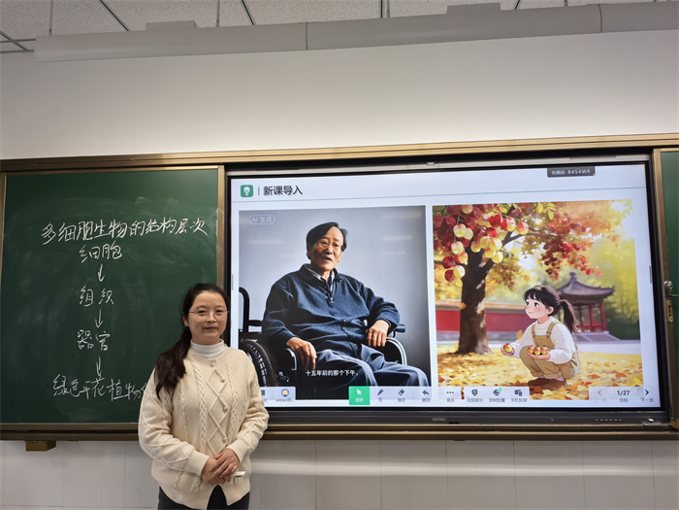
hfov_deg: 65.3
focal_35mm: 27
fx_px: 530
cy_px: 255
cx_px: 340
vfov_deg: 51.4
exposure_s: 1/100
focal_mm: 6.35
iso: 200
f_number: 4
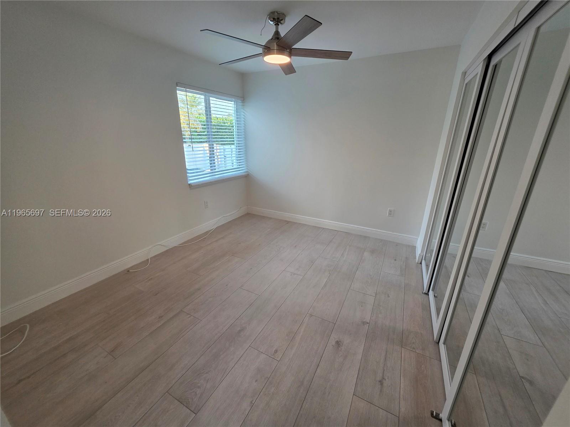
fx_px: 214
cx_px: 285
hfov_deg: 106.2
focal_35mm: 13
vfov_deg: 89.9
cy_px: 214
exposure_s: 1/120
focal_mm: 2.2
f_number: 1.9
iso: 200
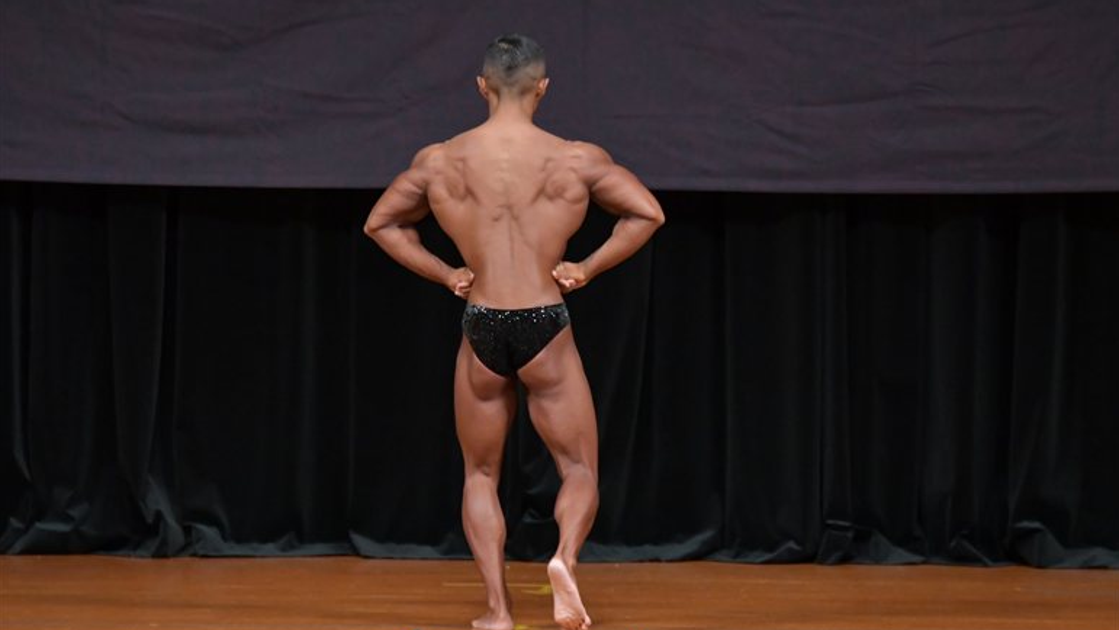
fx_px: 8903
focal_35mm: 300
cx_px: 561
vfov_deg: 4.1
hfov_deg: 7.2
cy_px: 348
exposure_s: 1/400
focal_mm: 190
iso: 4000
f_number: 5.6
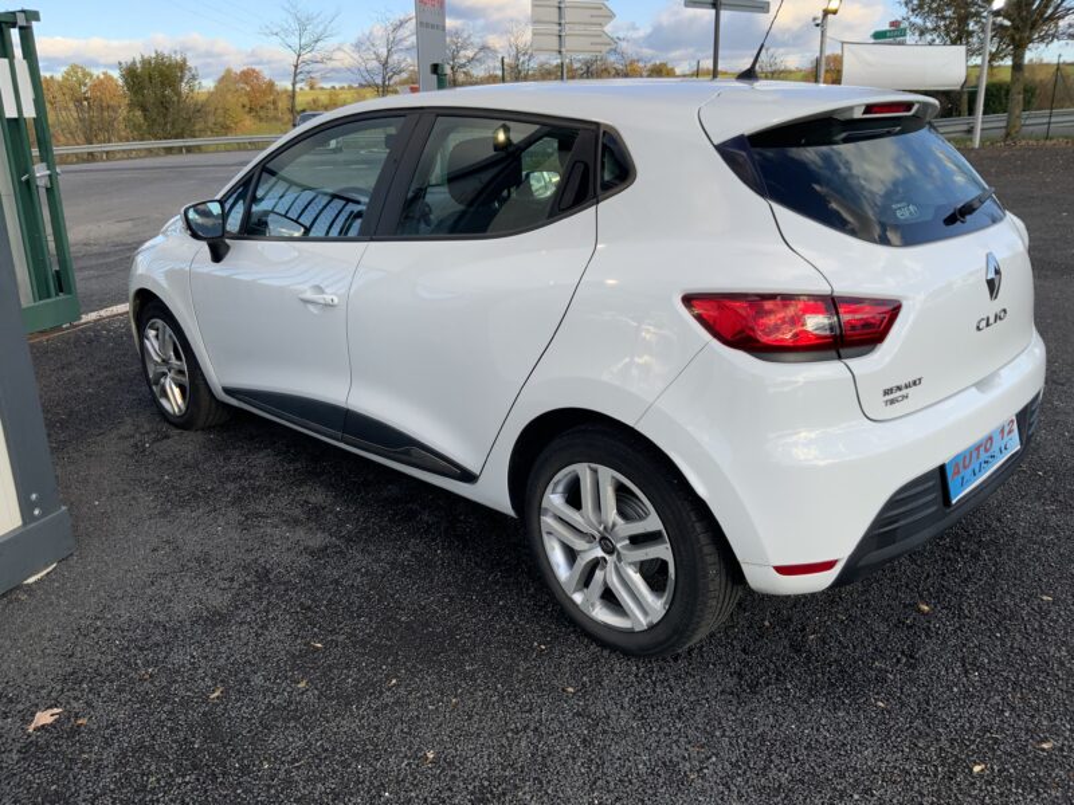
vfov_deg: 48.2
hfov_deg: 61.7
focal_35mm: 29
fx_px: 900
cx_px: 537
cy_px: 402
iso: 16
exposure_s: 1/556
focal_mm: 3
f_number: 1.8
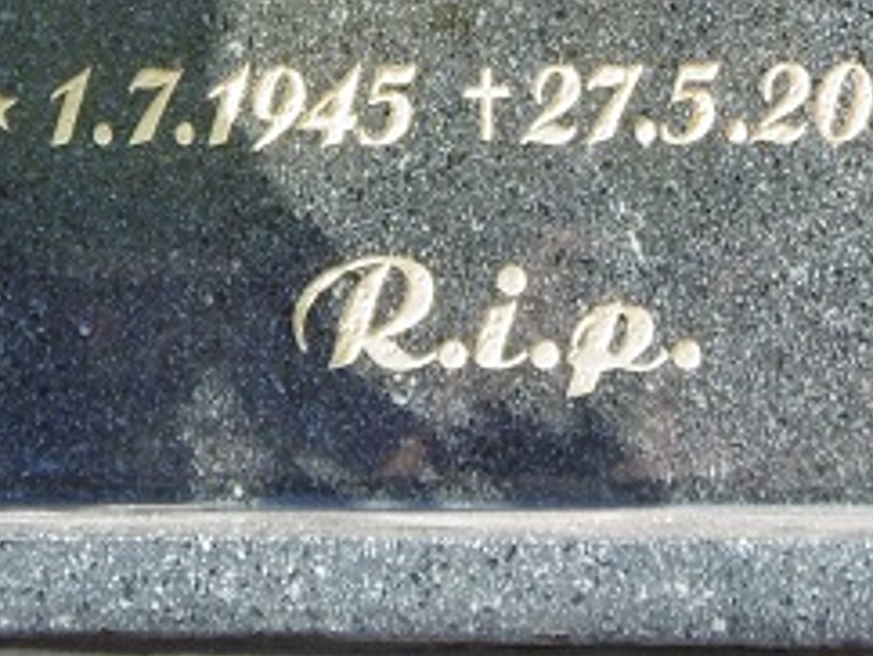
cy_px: -314
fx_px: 3585
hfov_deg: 13.9
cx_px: 263
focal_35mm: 142
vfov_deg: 10.1
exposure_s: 1/250
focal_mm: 7.7
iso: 100
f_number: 3.8
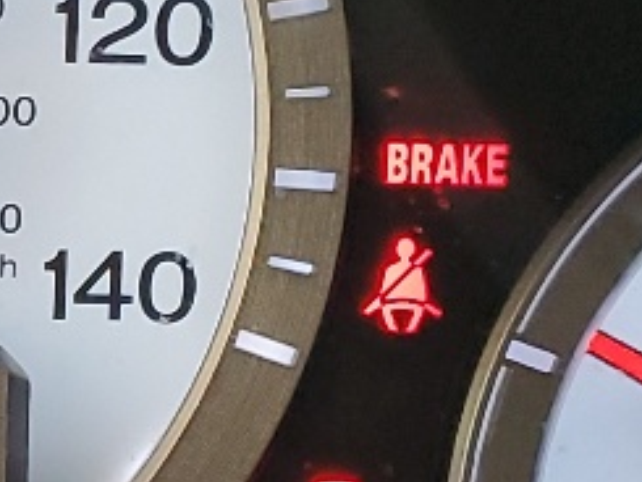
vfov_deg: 8.7
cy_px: 254
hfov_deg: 11.1
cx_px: -377
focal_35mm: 170
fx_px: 3154
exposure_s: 1/60.2
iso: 218
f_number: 1.5
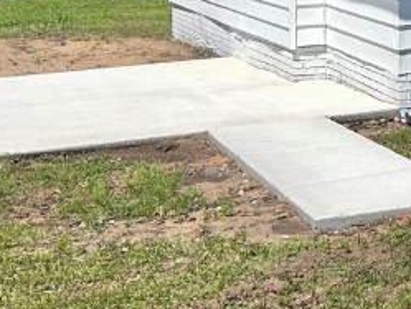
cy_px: -33
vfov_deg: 13.6
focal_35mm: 107
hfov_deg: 16.6
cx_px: 629
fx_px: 1271
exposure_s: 1/6211
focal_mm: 5.7
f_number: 1.5
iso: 50
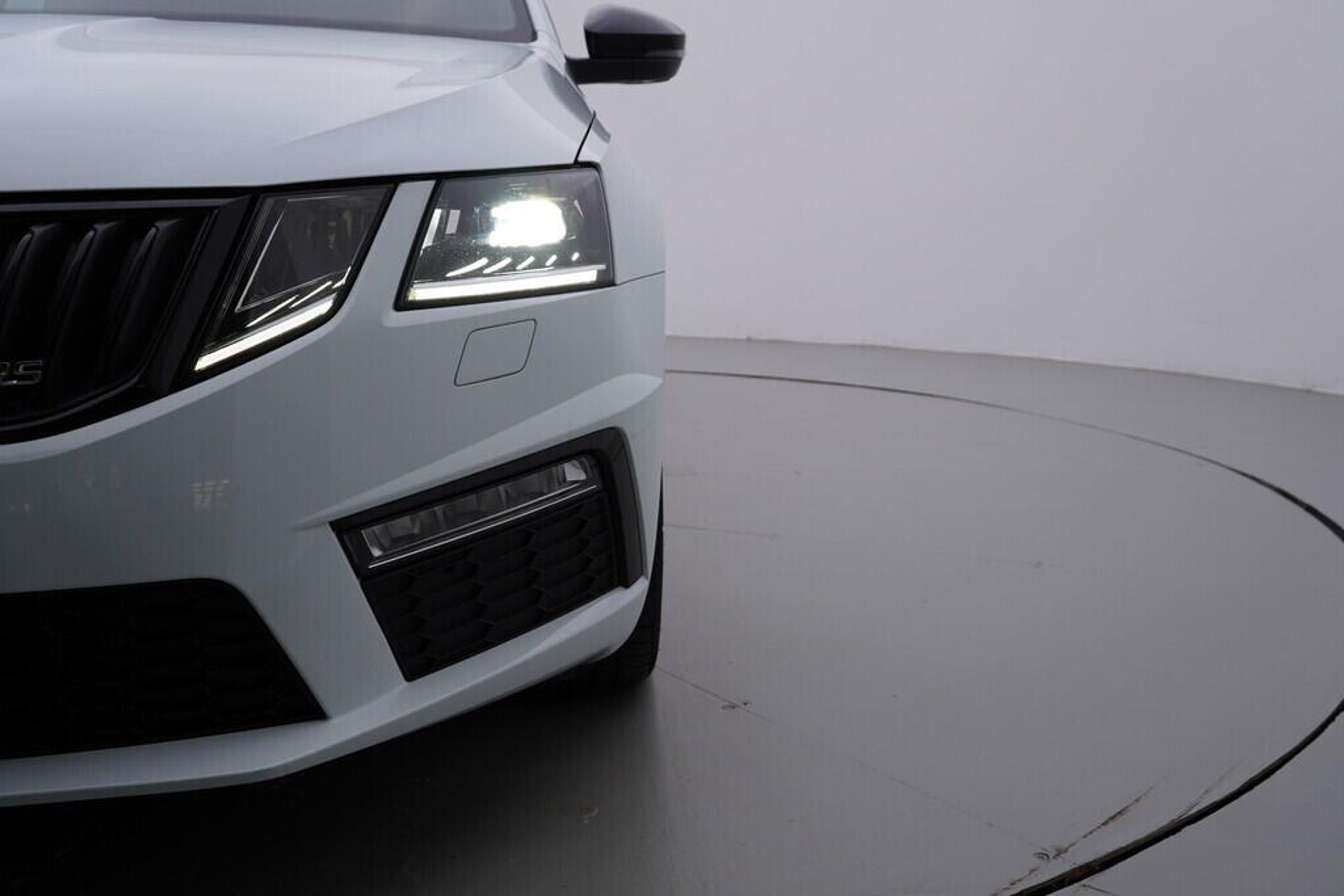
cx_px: 672
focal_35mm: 36
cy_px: 448
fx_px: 1344
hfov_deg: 53.1
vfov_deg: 36.9
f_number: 5
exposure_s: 1/125
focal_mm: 24
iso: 125
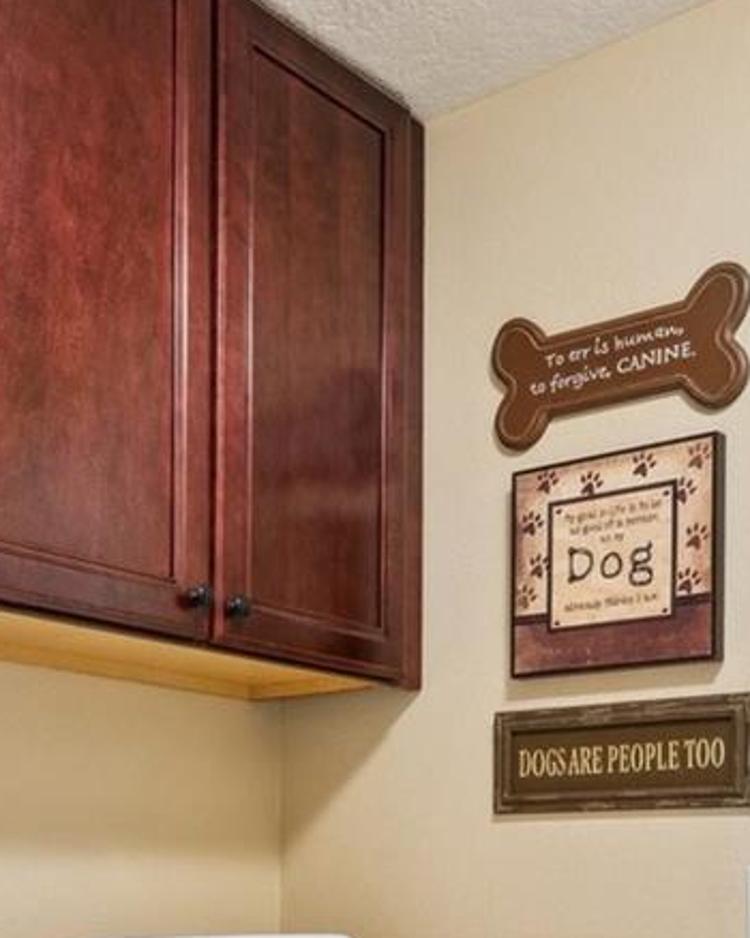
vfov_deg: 35.8
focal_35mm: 48
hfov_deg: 31.0
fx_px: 1333
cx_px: 210
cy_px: 893
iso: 400
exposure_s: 1/4
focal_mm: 14
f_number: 8
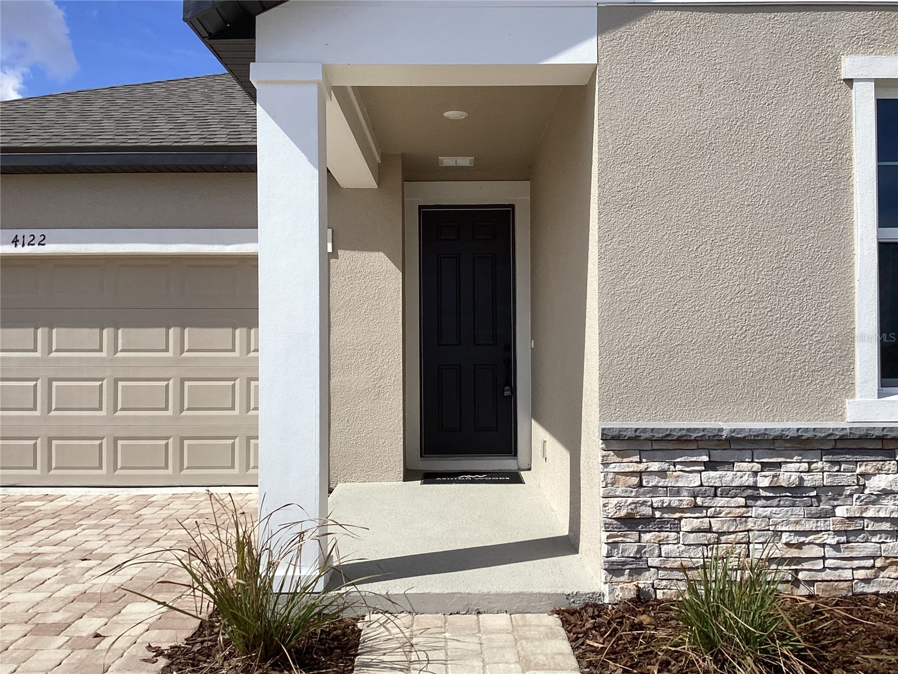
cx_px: 449
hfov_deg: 58.4
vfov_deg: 45.4
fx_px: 804
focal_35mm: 31
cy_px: 337
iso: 25
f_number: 2.4
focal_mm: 3.3
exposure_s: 1/2092
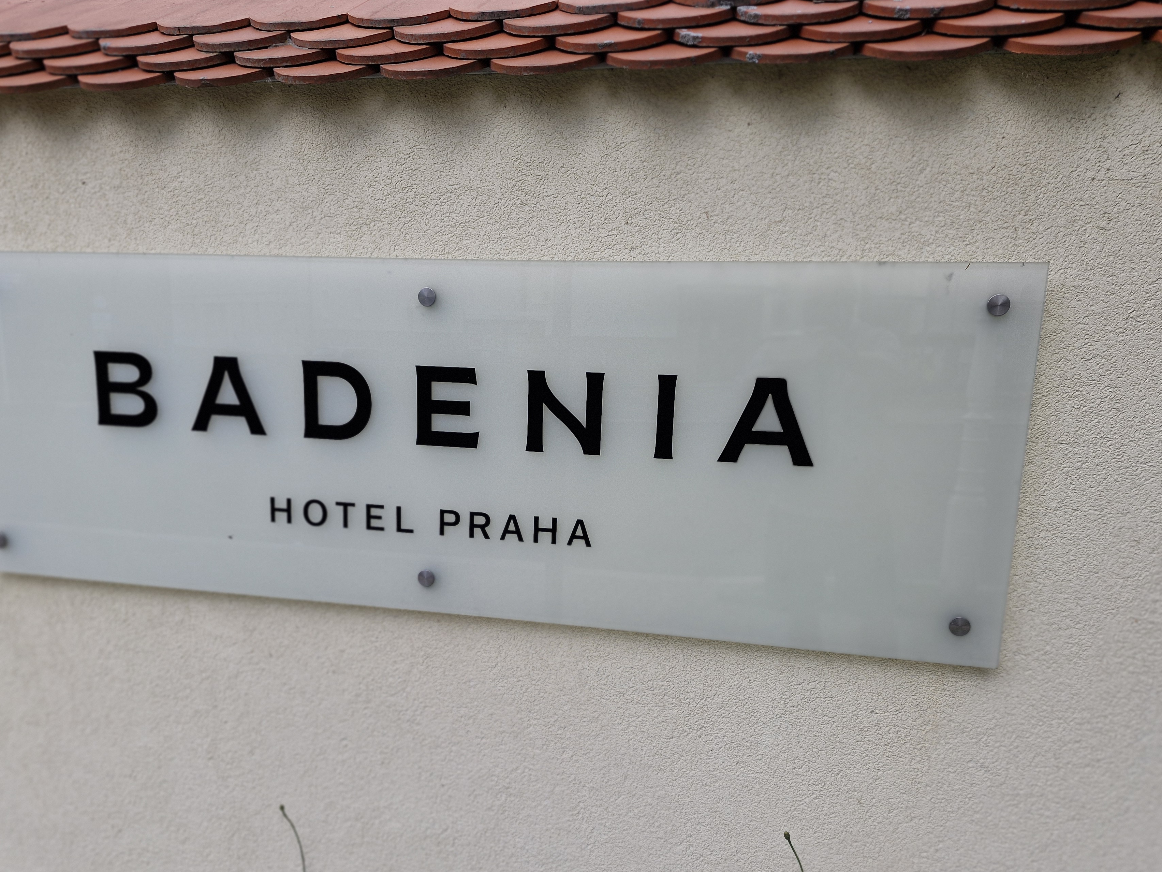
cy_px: 510
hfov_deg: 65.3
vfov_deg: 51.1
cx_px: 556
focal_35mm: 27
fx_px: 906
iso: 50
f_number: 1.8
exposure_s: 1/1276
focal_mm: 5.54
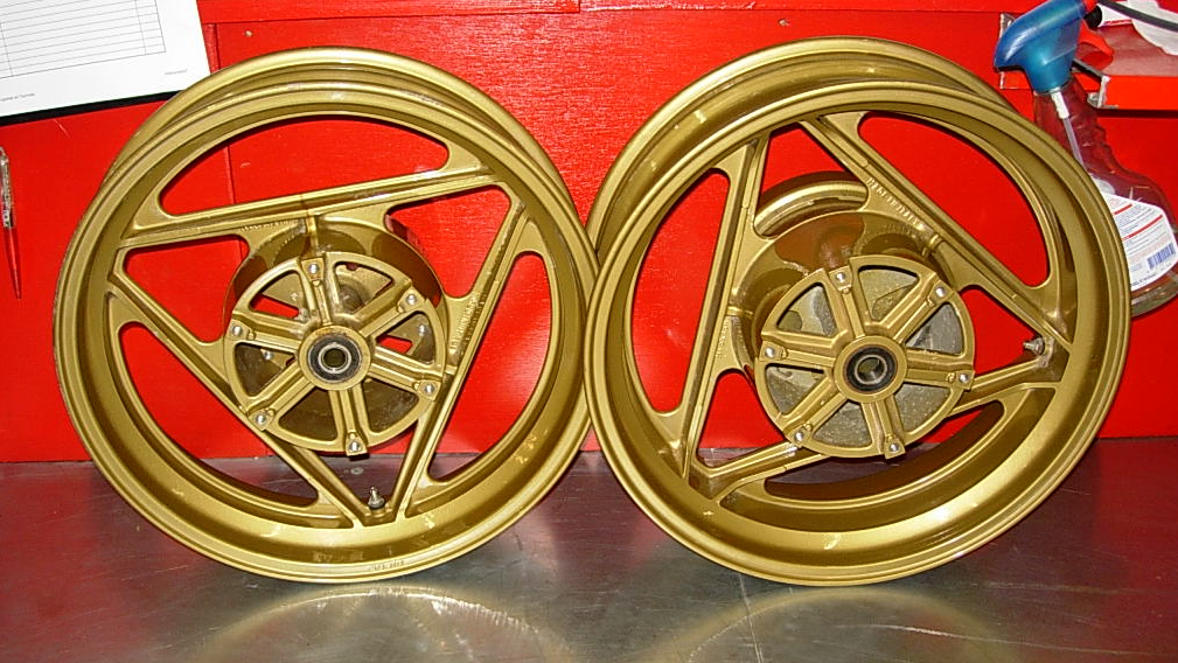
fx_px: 1312
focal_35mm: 42
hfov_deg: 48.3
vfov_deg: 28.3
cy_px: 374
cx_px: 597
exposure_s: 1/64
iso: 100
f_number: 2.8
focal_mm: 7.8
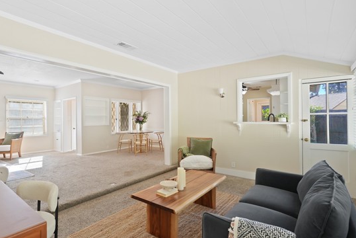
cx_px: 164
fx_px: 188
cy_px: 119
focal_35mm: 19
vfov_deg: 64.6
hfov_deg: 86.7
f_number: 4
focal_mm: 16
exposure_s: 1/15
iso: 320
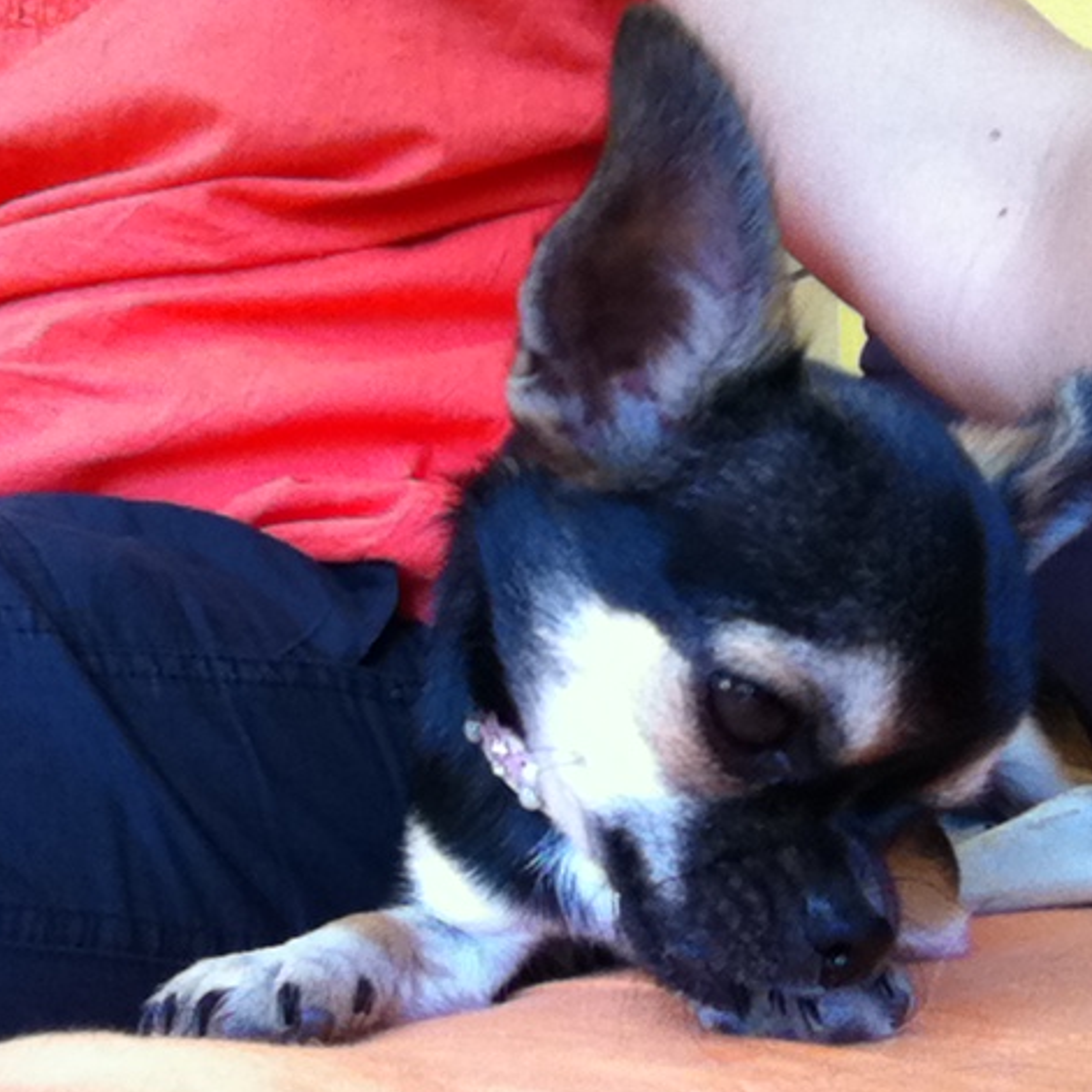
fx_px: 1499
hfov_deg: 40.0
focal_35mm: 42
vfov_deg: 40.0
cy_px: 552
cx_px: 573
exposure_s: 1/60
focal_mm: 3.85
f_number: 2.4
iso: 160
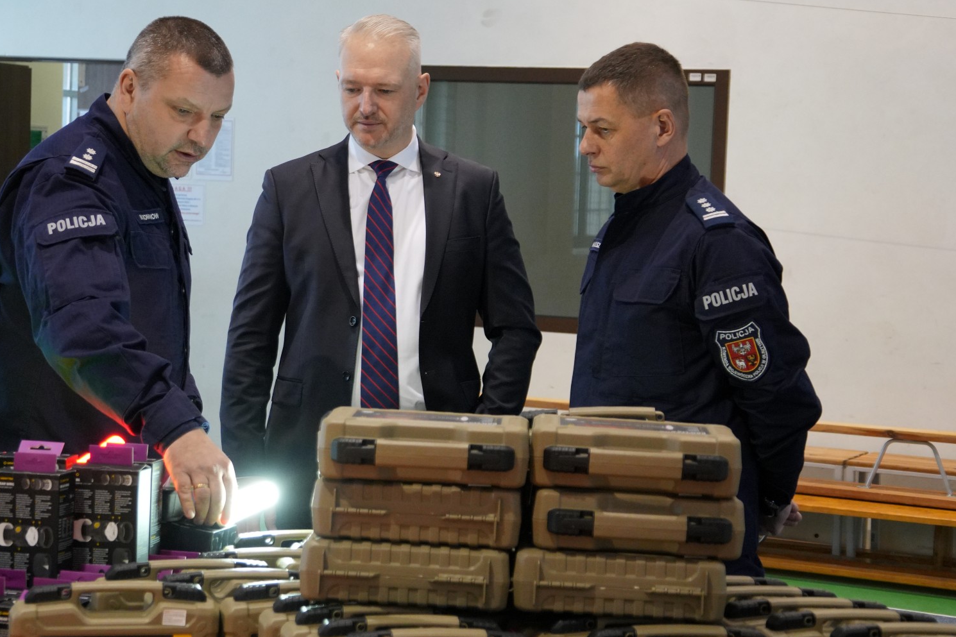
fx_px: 2321
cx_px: 451
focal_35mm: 87
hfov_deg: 23.3
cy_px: 293
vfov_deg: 15.6
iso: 3200
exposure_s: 1/100
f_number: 5.6
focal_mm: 53.6
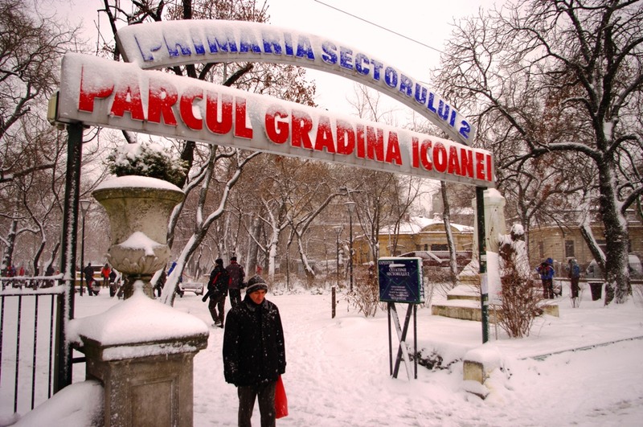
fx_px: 482
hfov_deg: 67.5
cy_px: 214
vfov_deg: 47.8
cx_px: 322
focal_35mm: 27
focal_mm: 18
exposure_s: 1/180
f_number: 4
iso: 100
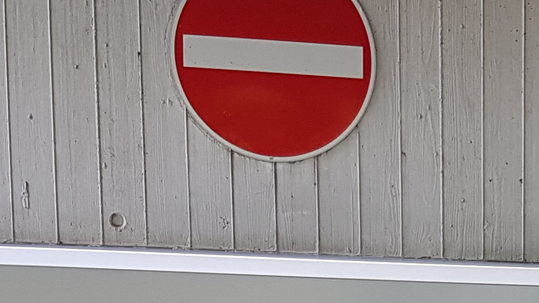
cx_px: 684
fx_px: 1672
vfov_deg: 9.7
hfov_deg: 17.3
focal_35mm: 117
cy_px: 604
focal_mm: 4.2
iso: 40
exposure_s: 1/100
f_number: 1.7
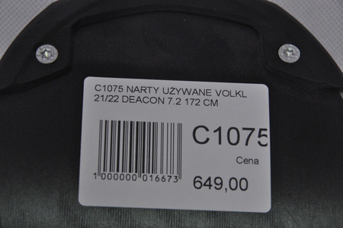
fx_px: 1499
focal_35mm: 158
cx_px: 172
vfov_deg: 8.7
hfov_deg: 13.1
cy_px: 114
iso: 3200
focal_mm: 105
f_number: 9.5
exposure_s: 1/125
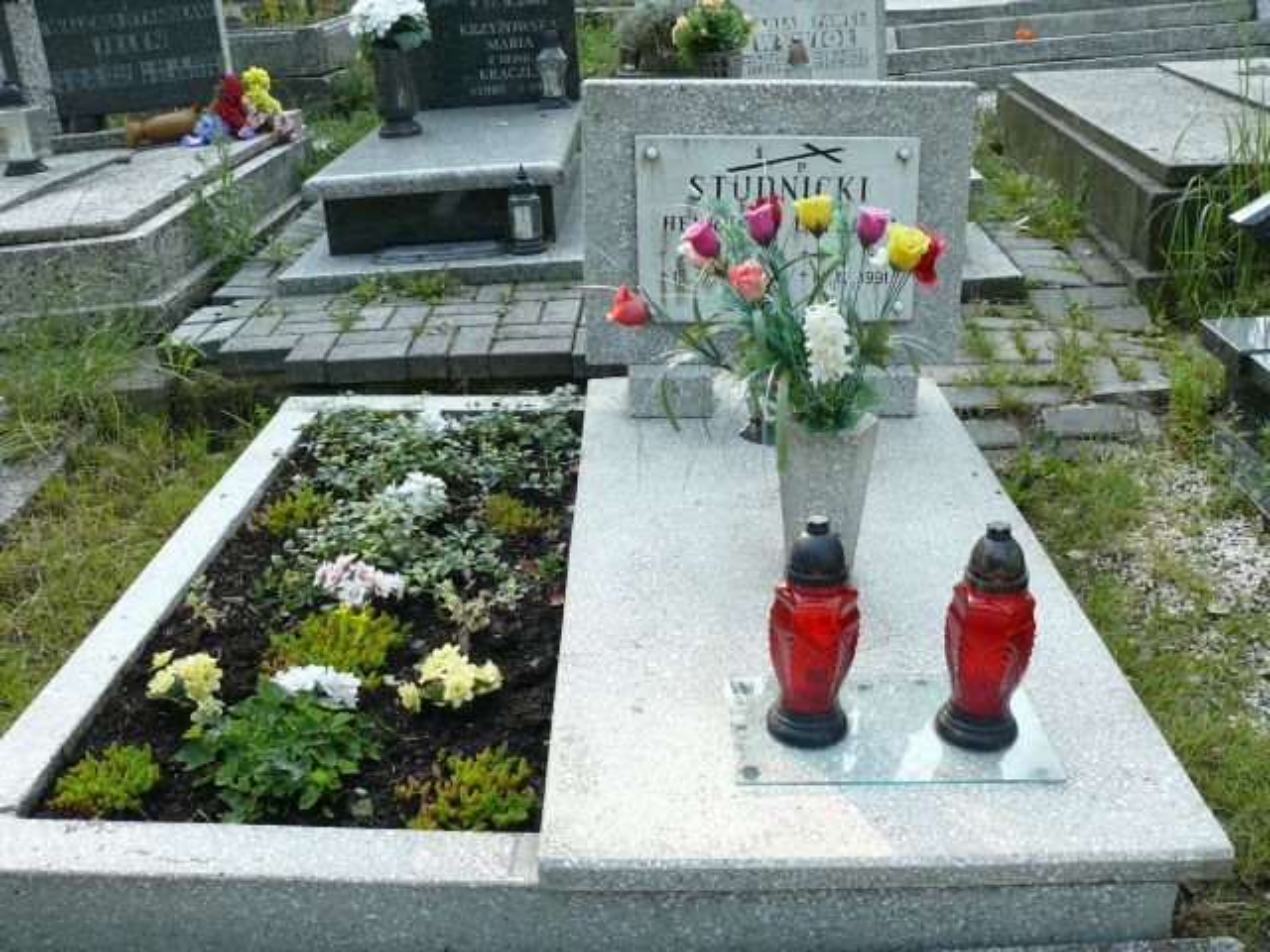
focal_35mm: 35
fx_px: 1284
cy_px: 476
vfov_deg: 40.7
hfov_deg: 52.6
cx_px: 635
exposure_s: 1/125
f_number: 3.6
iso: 100
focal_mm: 7.4
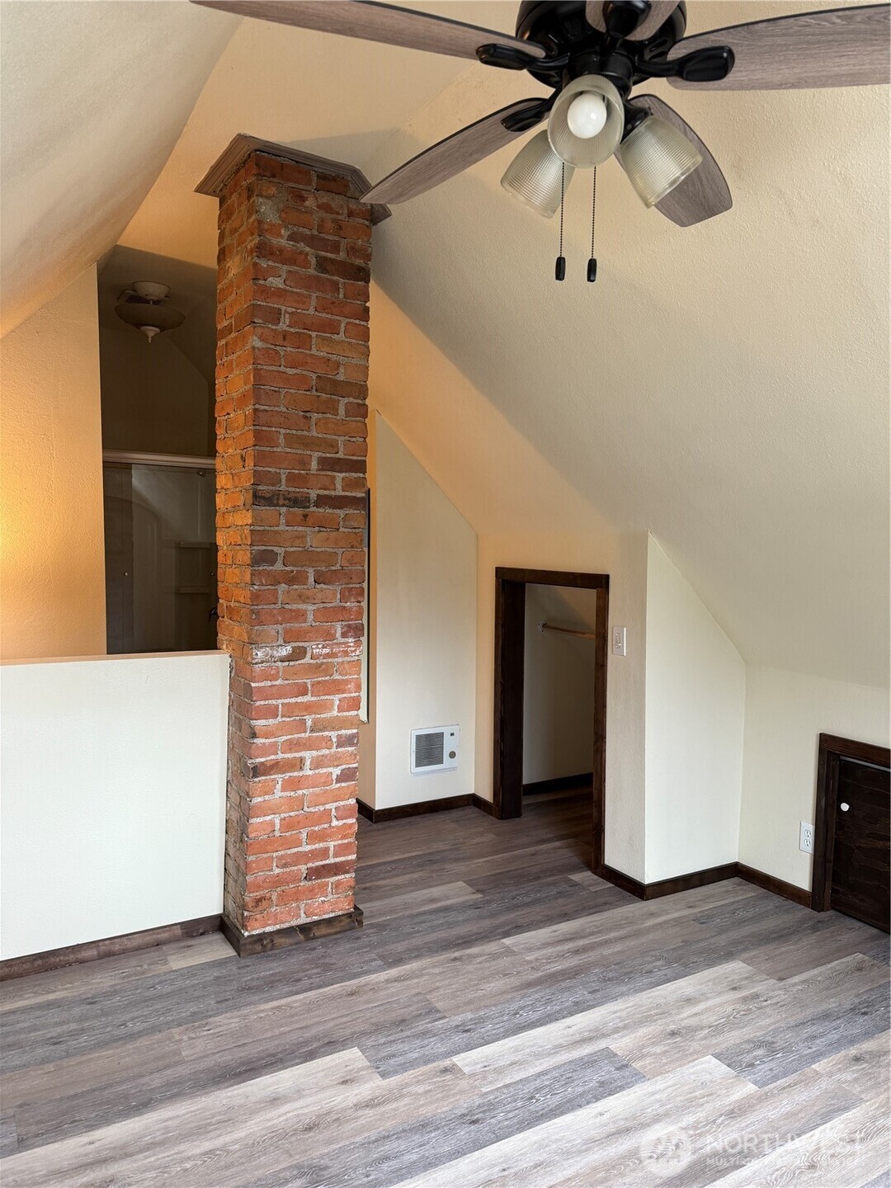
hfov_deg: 56.8
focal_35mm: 24
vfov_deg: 71.6
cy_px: 594
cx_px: 446
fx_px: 824
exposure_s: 1/83
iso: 200
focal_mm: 6.76
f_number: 1.78
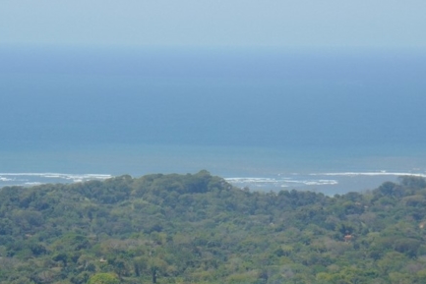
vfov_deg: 5.9
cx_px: 149
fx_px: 2758
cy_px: 187
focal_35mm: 233
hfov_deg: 8.8
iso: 80
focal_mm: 29.5
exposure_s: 1/1000
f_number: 4
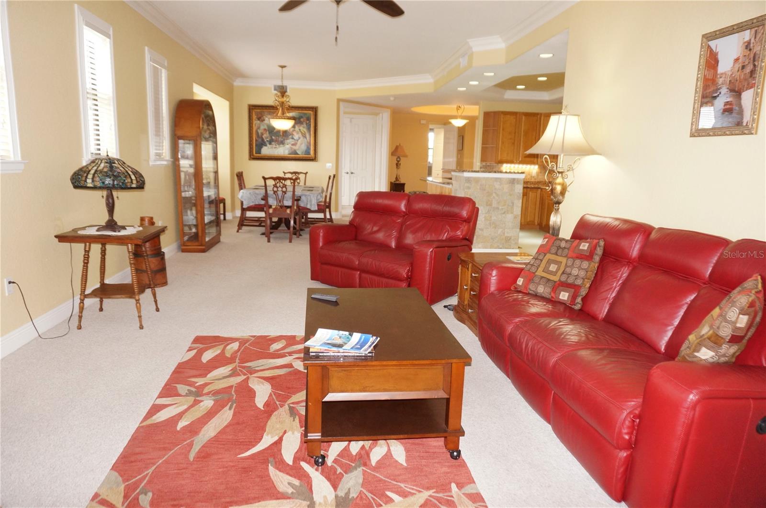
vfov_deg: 53.0
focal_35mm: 24
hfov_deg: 73.8
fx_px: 510
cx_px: 383
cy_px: 254
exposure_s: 1/160
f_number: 4
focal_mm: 16
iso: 1600
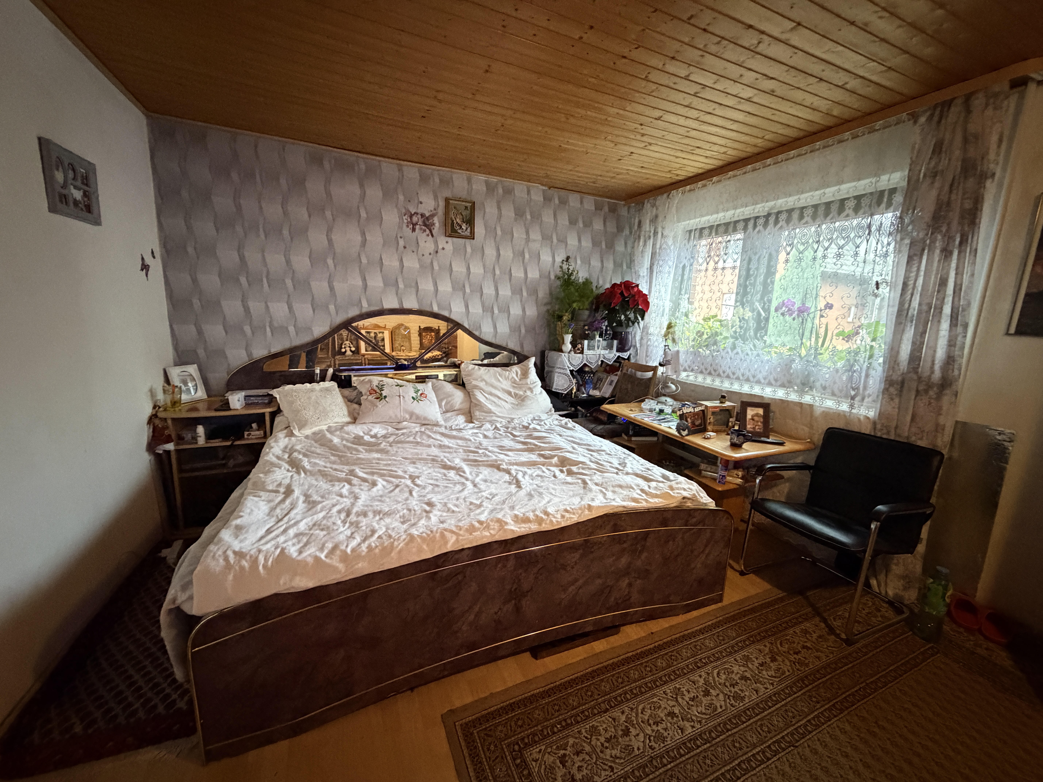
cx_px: 522
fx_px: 422
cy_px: 391
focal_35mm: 14
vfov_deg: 85.7
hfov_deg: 102.1
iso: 1000
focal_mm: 2.22
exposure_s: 1/50
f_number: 2.2
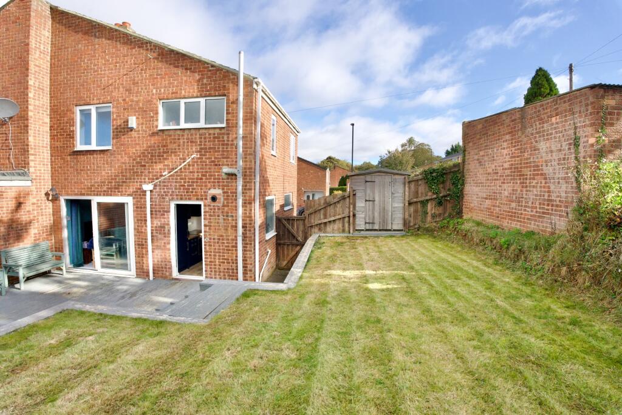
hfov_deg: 94.9
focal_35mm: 16
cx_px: 311
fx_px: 285
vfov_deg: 72.1
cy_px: 208
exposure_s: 1/3200
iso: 4000
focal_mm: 16.5
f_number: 10
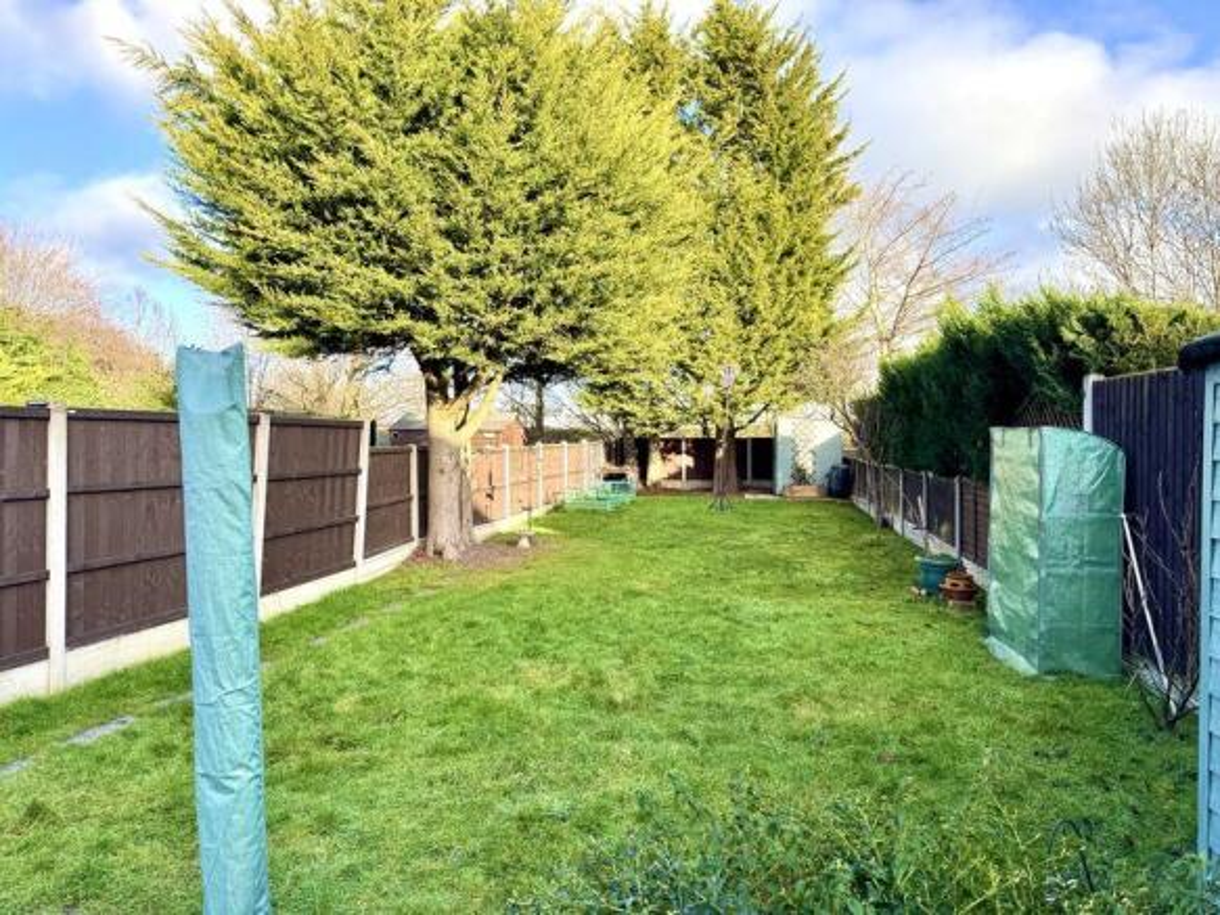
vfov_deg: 56.8
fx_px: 846
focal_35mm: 24
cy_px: 458
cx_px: 610
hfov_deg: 71.6
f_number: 1.78
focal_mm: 6.76
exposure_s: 1/980
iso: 80
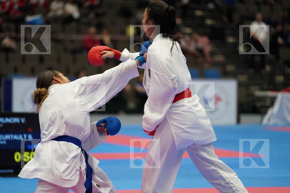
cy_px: 96
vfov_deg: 9.4
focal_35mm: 146
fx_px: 1176
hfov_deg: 14.1
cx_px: 145
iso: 2000
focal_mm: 146
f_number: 2.8
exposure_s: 1/1000
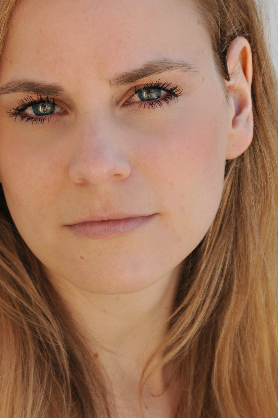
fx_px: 2984
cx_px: 110
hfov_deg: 5.3
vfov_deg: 8.0
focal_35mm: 257
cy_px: 216
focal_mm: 112
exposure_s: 1/200
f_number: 8
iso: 200
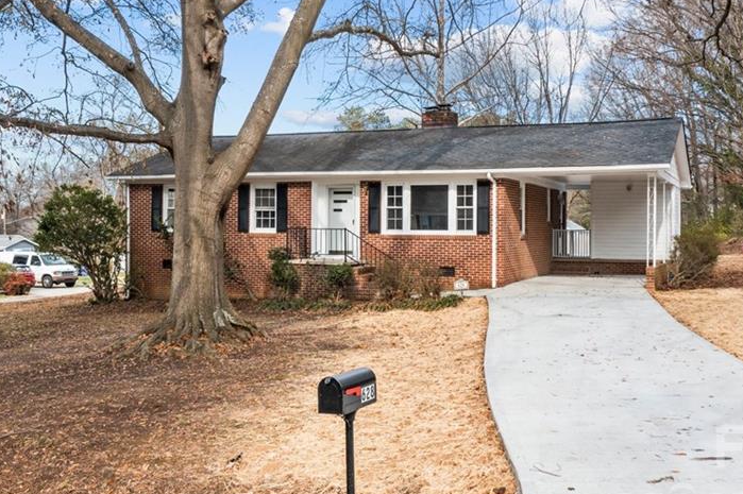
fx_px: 846
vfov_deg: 32.5
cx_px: 385
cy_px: 217
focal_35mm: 41
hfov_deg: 47.4
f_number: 5
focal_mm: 10.26
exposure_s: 1/240
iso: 100
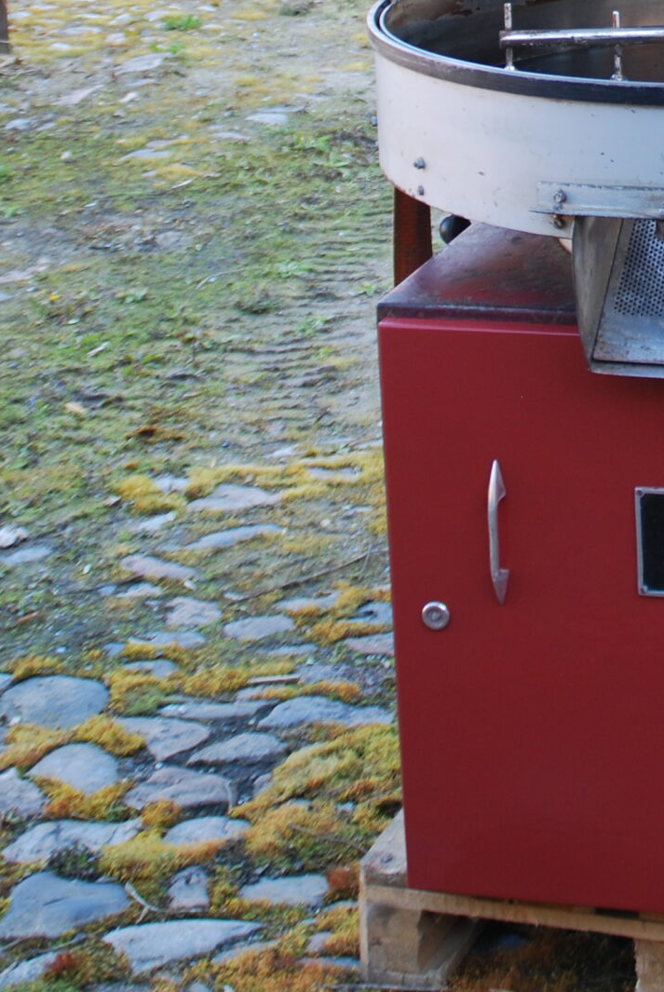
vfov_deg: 19.3
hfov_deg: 13.3
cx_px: 760
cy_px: -102
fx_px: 2786
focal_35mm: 101
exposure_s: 1/80
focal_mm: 28
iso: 200
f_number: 4.5
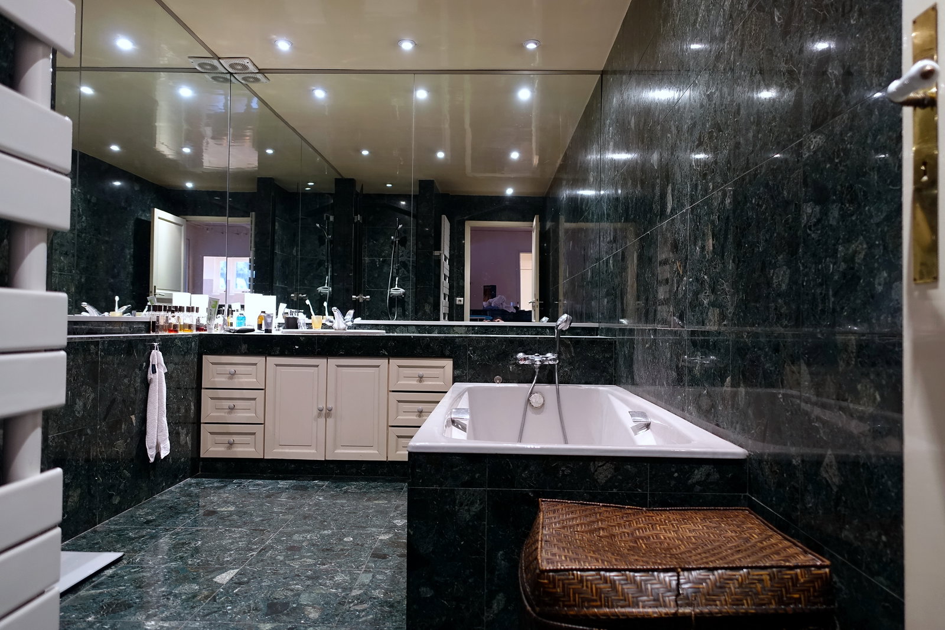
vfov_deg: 53.1
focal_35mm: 24
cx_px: 472
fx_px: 630
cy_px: 315
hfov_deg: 73.7
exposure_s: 1/30
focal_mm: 8.8
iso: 500
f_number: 1.8
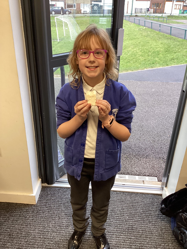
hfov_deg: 45.4
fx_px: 223
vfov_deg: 58.4
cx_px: 94
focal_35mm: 31
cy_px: 124
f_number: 2.4
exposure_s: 1/50
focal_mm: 3.3
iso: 125
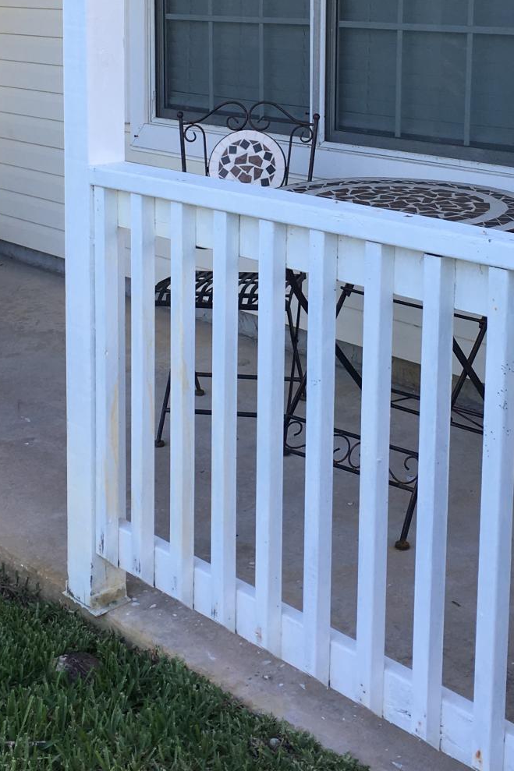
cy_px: 179
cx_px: 263
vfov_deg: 32.2
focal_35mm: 61
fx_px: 1307
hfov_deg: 22.3
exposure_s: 1/168
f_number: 2.2
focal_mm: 4.15
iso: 25
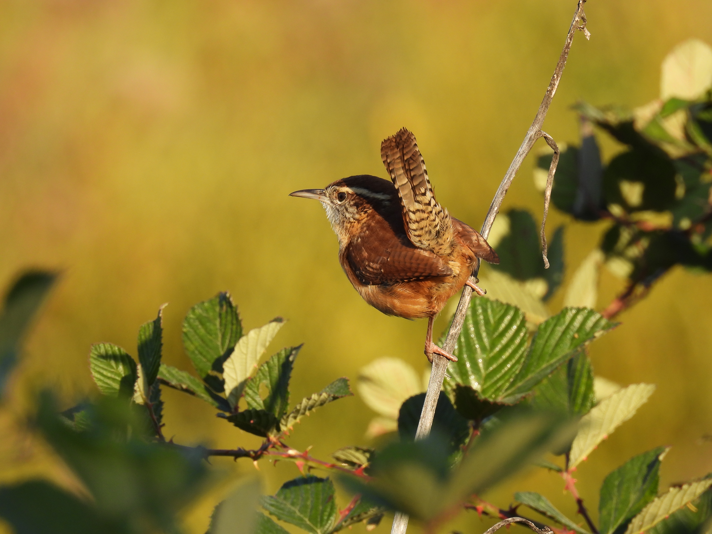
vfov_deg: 1.2
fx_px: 24682
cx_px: 356
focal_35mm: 1200
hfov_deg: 1.7
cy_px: 267
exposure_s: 1/250
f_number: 6.3
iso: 160
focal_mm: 214
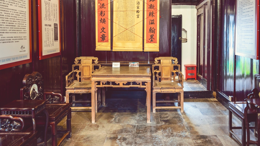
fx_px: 221
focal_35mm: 32
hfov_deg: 60.8
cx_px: 148
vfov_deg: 36.0
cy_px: 39
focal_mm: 24
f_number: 4.5
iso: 1000
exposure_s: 1/25
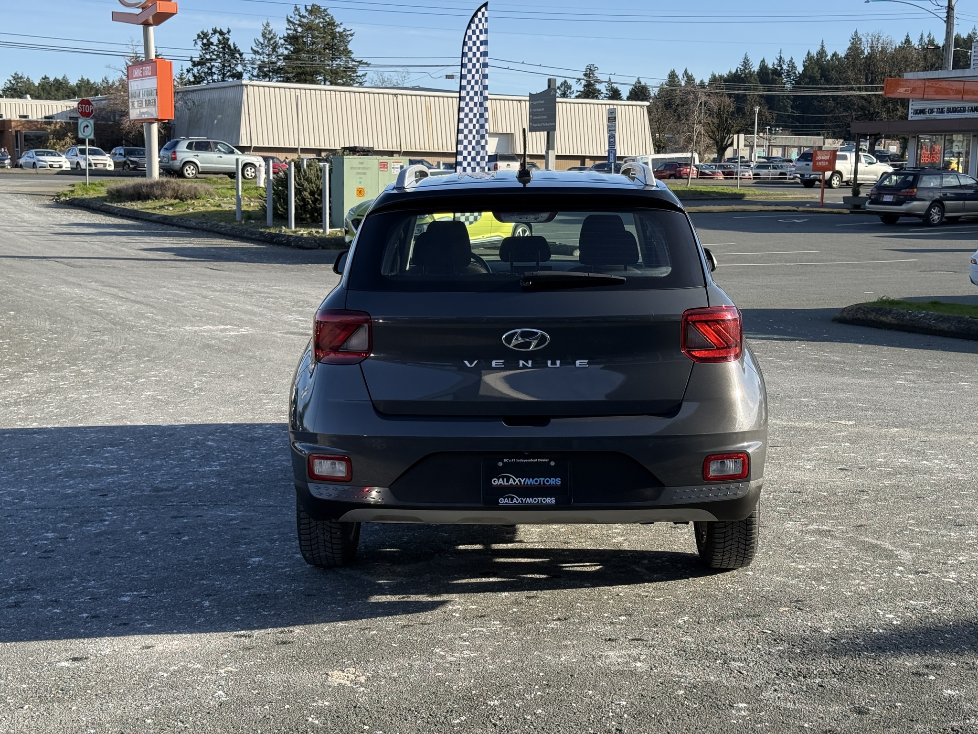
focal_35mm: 48
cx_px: 489
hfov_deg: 39.7
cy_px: 367
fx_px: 1356
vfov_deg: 30.3
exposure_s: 1/1883
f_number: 1.78
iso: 64
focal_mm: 6.76
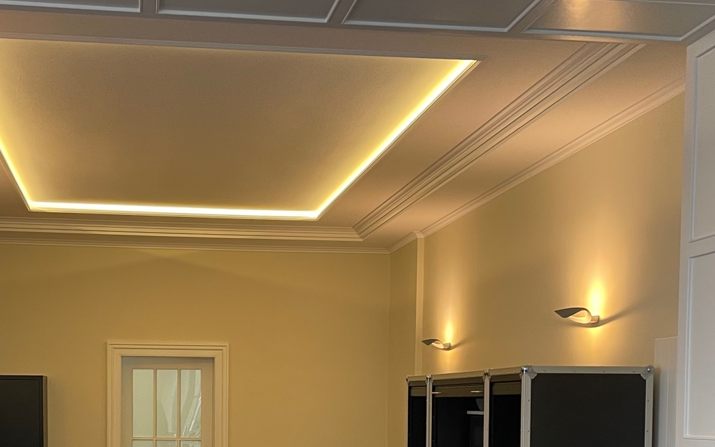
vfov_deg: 23.3
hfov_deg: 37.7
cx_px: 234
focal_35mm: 53
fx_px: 1033
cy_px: 453
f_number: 1.6
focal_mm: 4.2
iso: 100
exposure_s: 1/50
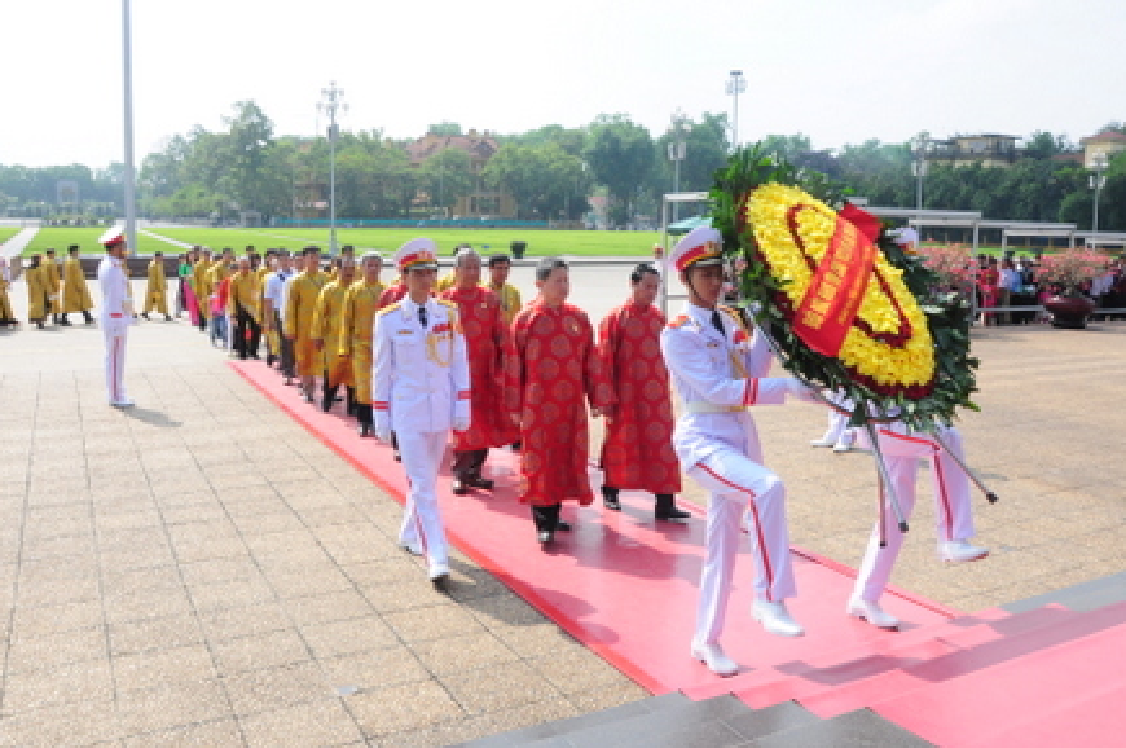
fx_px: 969
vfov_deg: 42.2
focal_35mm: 31
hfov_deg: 60.2
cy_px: 344
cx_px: 619
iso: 320
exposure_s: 1/125
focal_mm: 18
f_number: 14
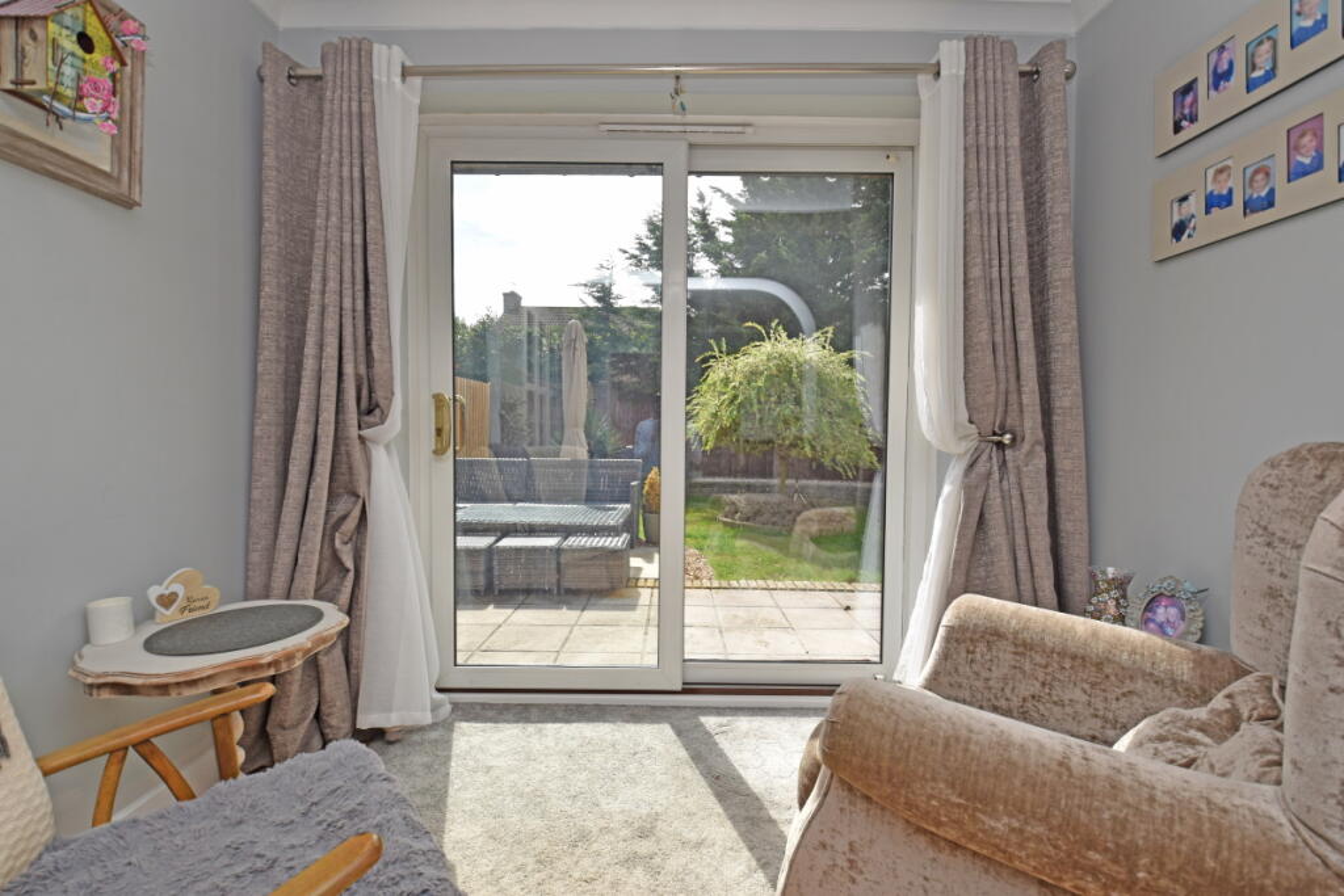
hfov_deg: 100.4
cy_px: 448
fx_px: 560
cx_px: 672
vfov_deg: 77.3
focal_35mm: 15
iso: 100
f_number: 7.1
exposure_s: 1/200
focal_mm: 10
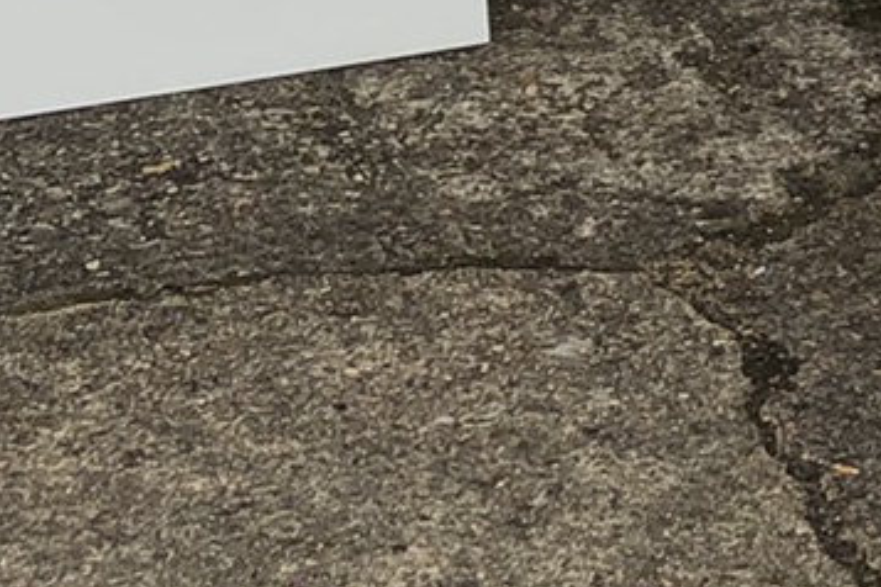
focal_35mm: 167
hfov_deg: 11.8
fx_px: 4087
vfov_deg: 7.5
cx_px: 1261
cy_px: -935
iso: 20
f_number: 1.8
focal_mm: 3.99
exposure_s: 1/762
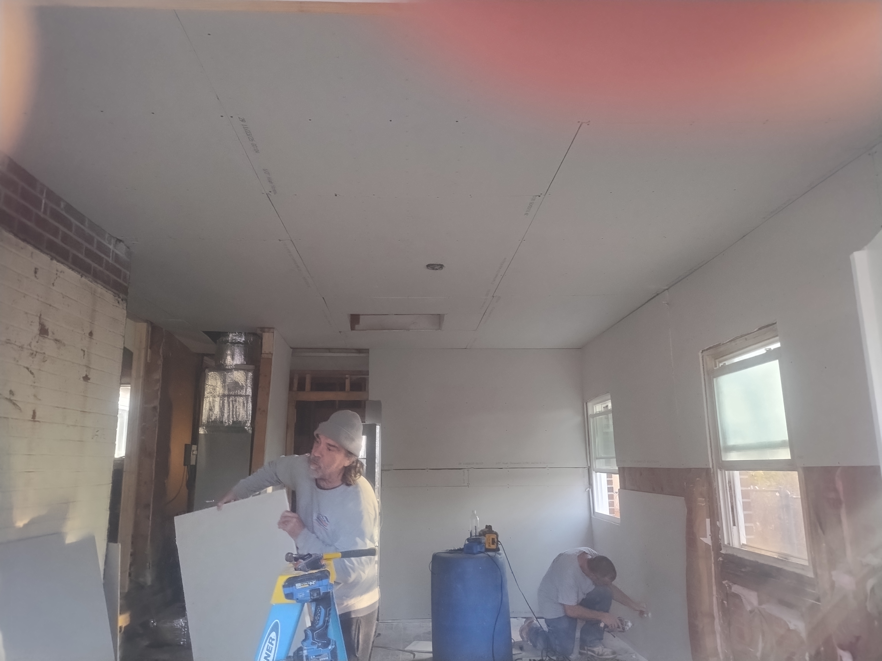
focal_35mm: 25
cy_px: 330
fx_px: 637
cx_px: 441
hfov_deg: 69.4
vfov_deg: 54.9
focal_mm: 4.71
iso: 179
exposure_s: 1/120
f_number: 1.7
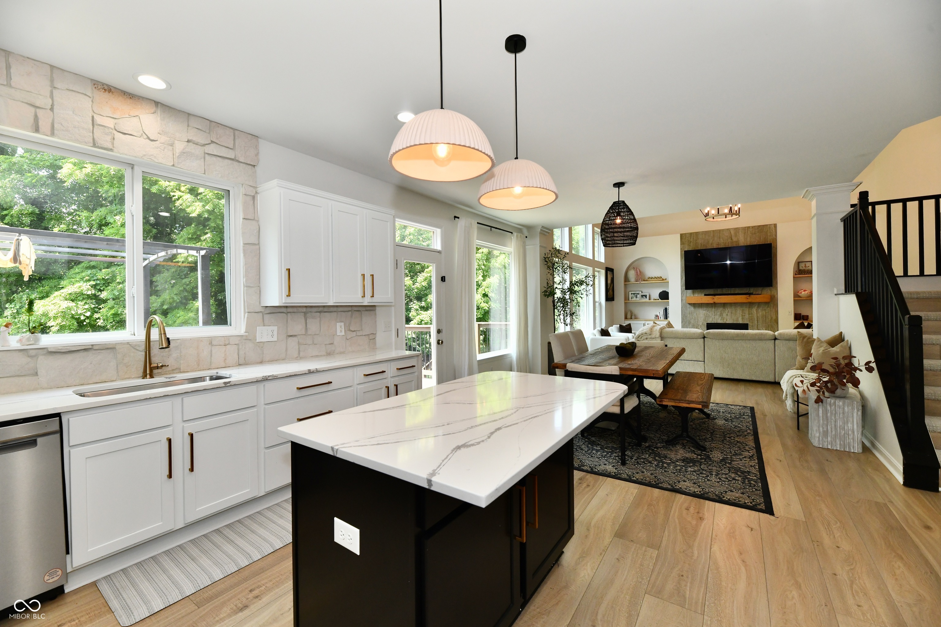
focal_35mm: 14
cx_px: 470
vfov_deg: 81.2
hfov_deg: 104.3
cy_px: 314
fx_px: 366
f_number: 7.1
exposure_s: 1/200
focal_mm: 14
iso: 800
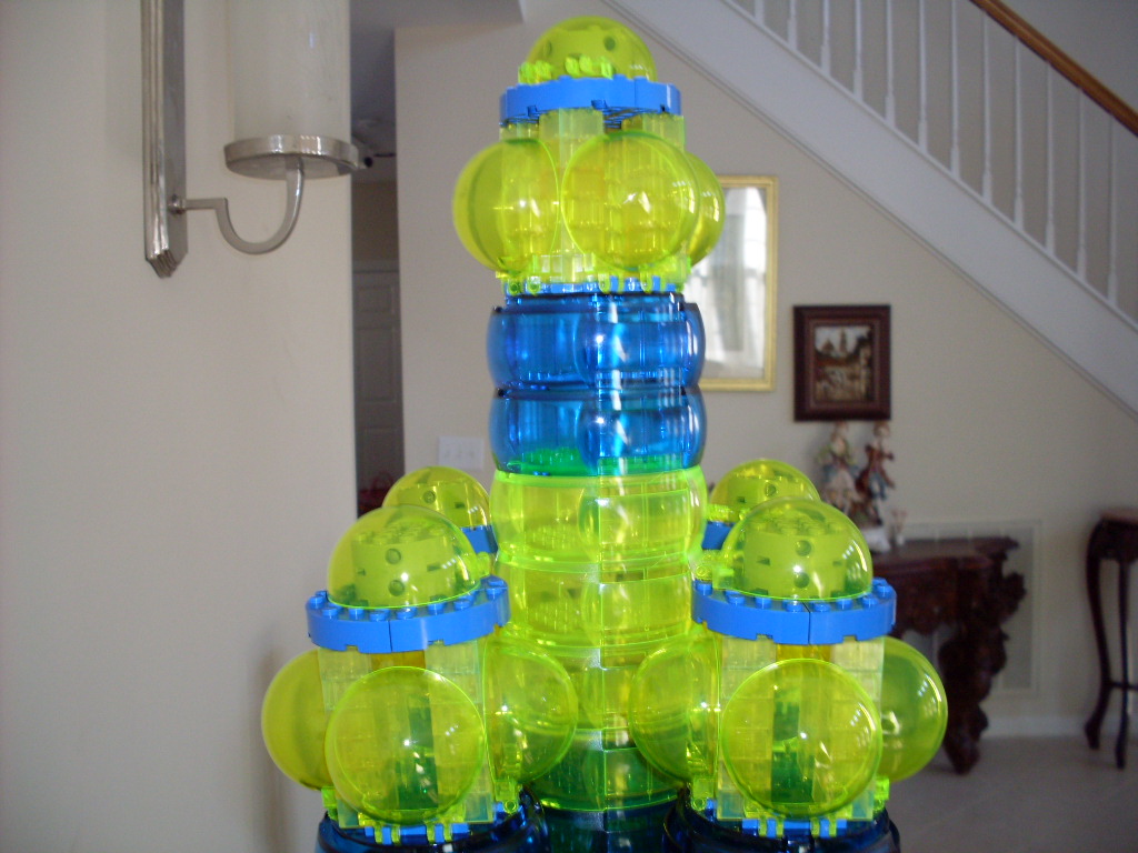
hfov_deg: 49.0
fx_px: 1249
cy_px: 426
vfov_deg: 37.7
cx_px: 569
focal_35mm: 38
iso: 100
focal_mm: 6.3
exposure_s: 1/45
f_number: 2.8
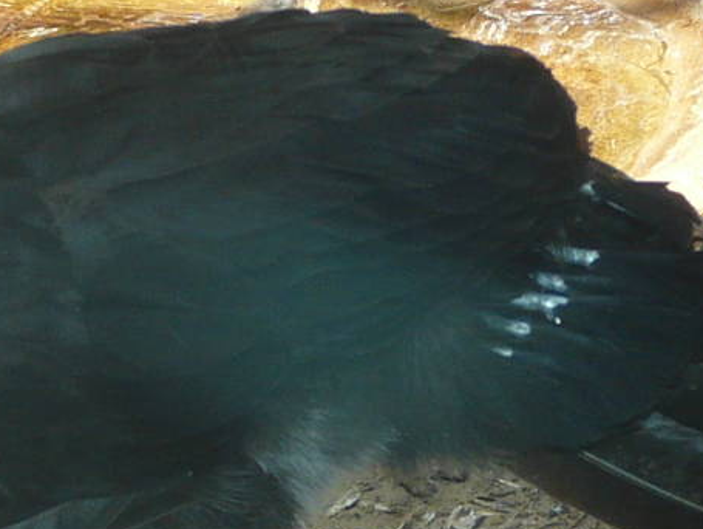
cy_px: 588
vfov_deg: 3.8
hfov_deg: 5.1
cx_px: 8
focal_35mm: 390
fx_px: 7927
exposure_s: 1/125
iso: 100
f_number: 3.6
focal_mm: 14.3
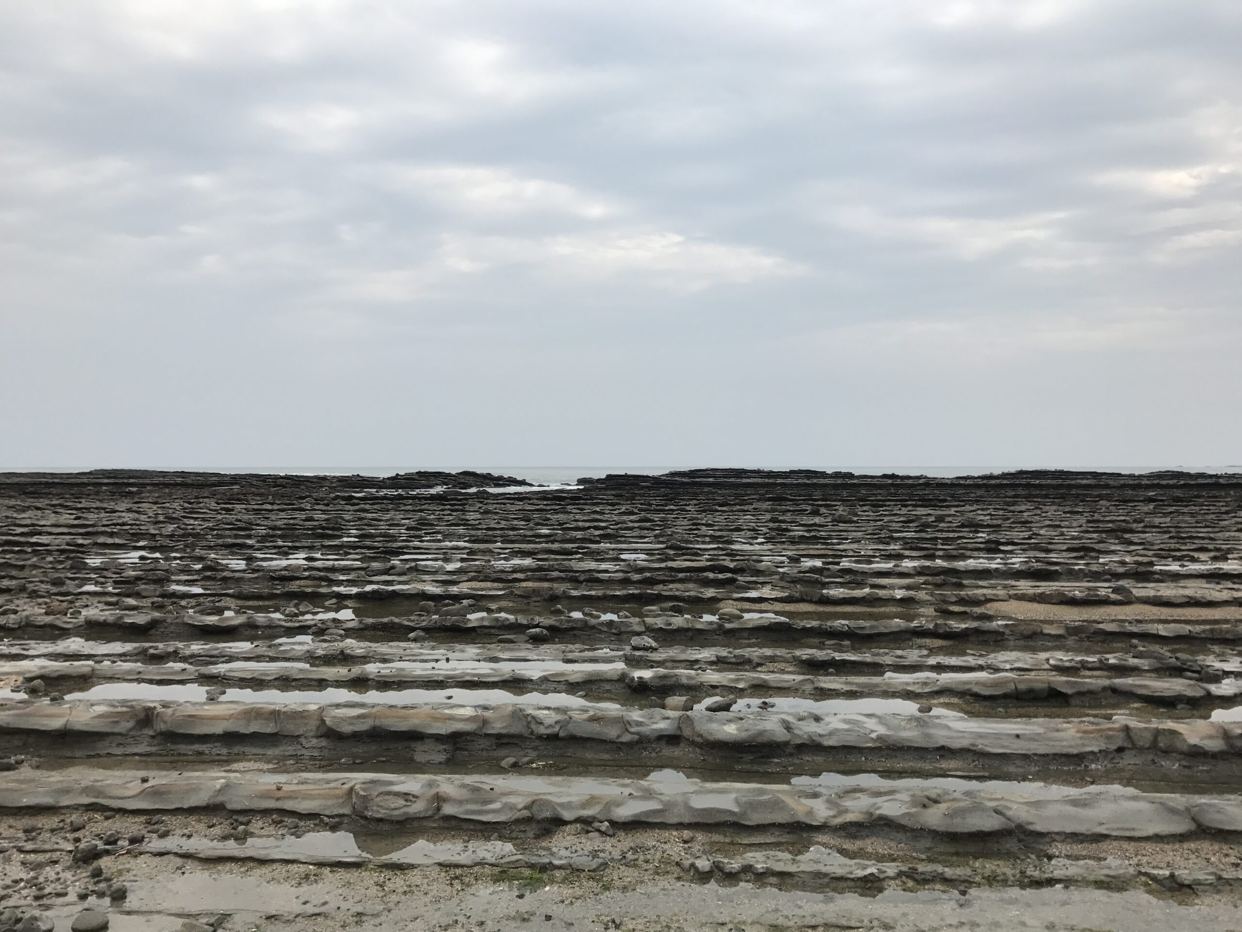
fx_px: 1005
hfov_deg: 63.4
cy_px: 466
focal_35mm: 28
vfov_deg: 49.7
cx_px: 621
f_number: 1.8
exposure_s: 1/3195
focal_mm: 3.99
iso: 20
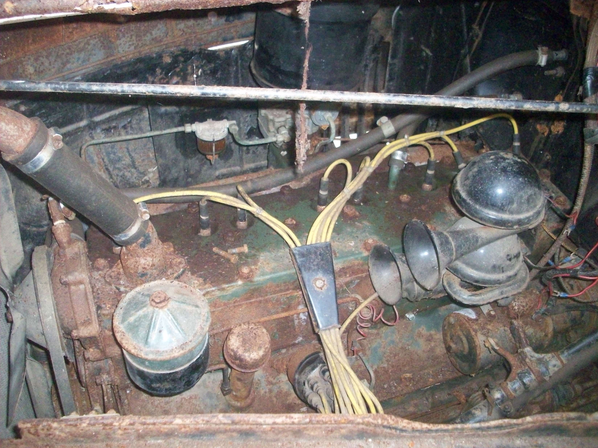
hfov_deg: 50.1
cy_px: 224
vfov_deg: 38.7
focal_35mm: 37
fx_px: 639
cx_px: 299
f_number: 2.8
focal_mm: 6.2
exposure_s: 1/128
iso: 400
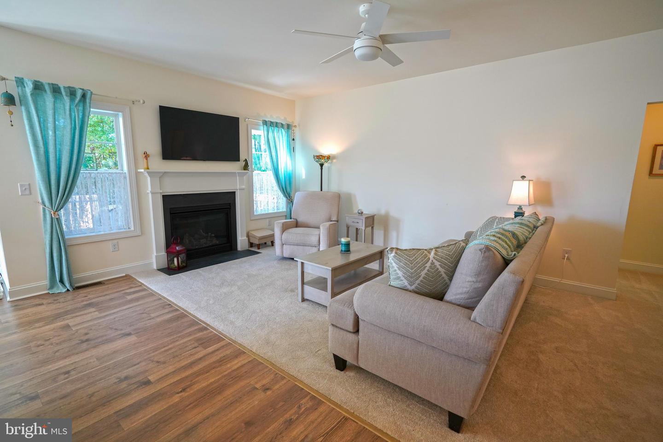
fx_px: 295
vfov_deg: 73.7
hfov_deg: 96.7
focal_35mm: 16
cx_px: 332
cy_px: 221
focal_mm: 16
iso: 800
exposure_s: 1/160
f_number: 4
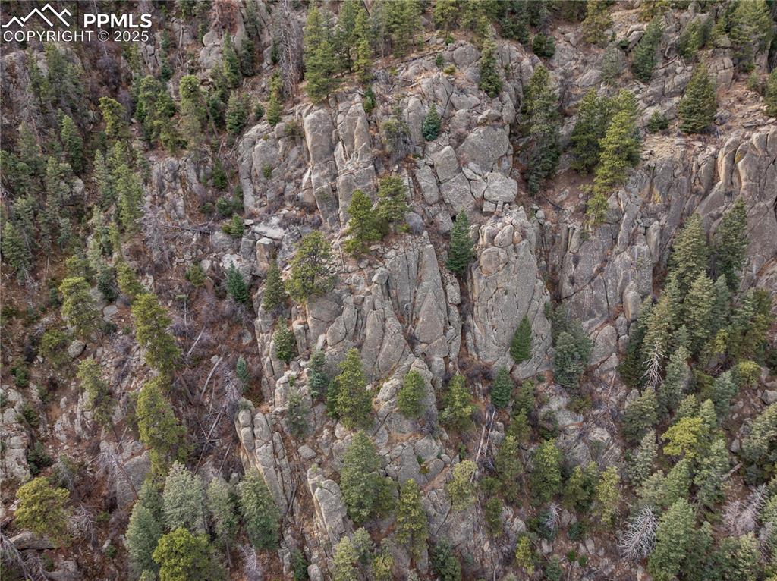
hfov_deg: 71.6
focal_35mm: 24
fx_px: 538
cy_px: 290
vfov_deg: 56.7
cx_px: 388
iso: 100
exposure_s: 1/30
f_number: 2.8
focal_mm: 12.29
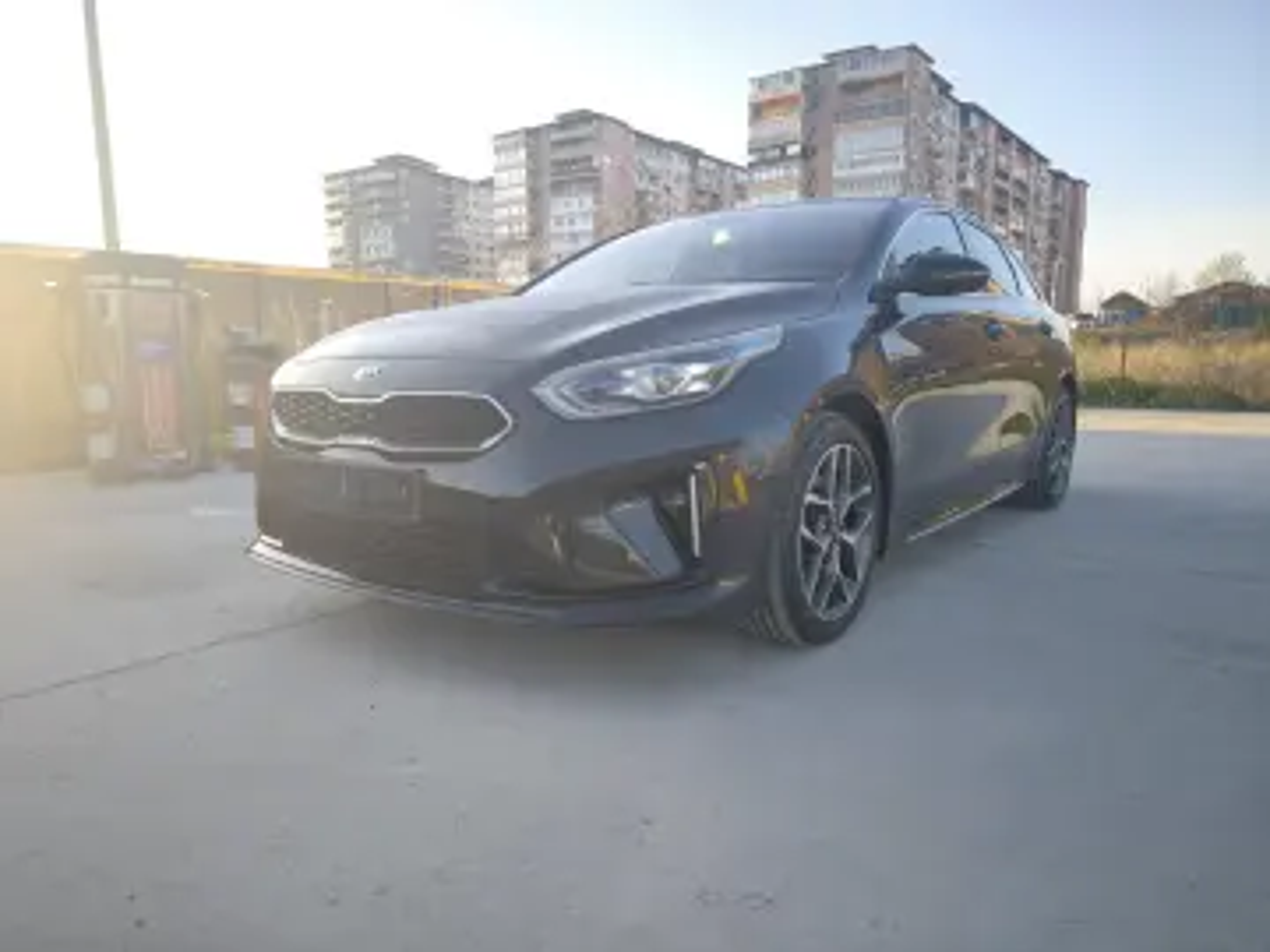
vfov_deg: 56.8
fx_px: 881
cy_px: 476
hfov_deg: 71.6
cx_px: 635
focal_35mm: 24
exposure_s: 1/372
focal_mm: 6.92
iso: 50
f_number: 1.9
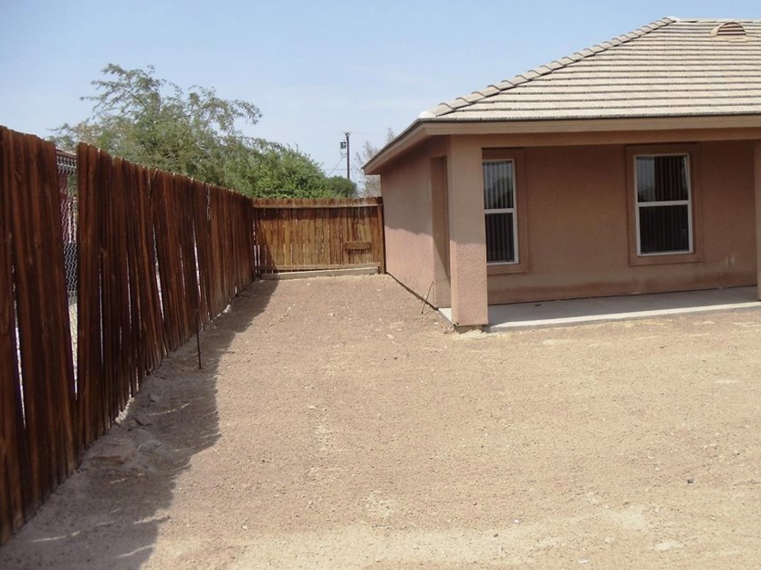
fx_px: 1187
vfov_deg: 27.0
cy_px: 244
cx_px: 465
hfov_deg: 35.4
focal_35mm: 54
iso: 80
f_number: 7.1
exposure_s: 1/250
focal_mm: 6
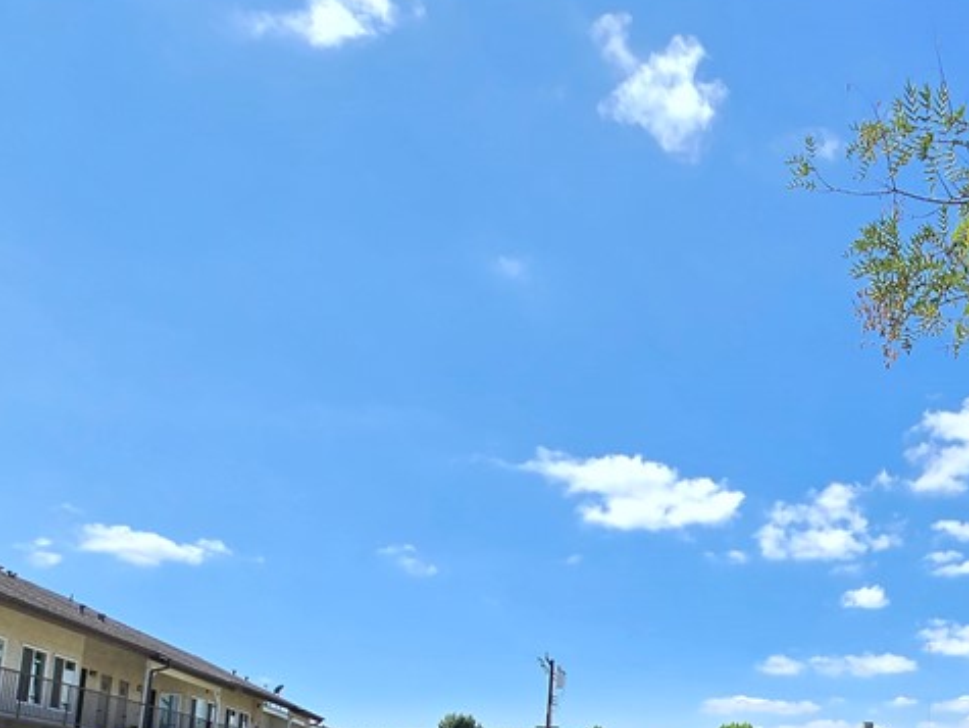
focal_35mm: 28
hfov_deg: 50.7
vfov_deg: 42.0
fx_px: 784
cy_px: 752
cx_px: 975
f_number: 2.2
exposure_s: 1/1445
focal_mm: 2.2
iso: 50
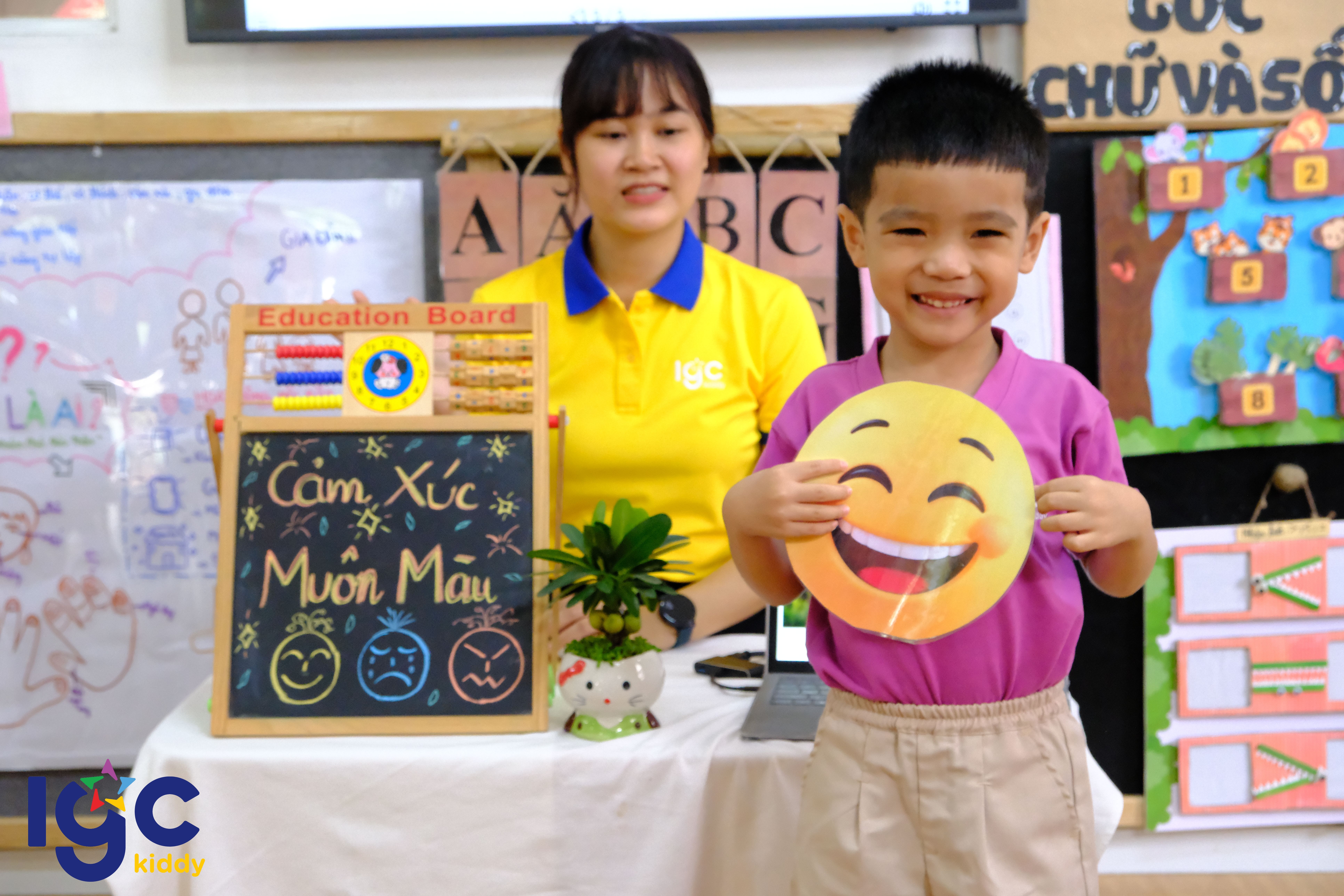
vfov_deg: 25.1
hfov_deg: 36.9
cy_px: 448
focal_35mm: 54
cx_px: 672
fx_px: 2016
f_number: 5
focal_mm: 35.8
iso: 8000
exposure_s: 1/320
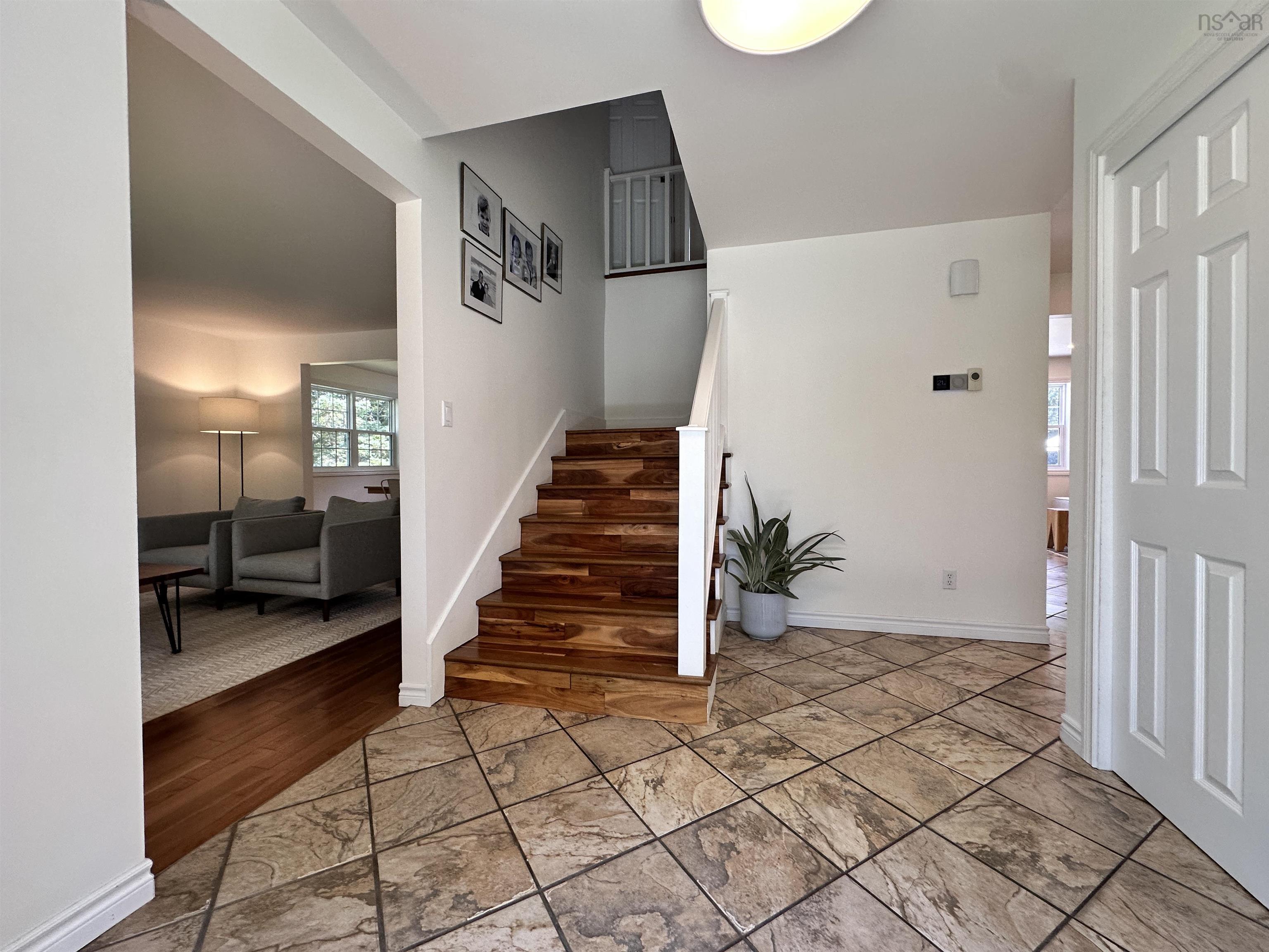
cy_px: 476
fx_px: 513
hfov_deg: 102.1
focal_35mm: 14
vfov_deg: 85.7
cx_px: 634
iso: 160
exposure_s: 1/120
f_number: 2.2
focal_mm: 2.22
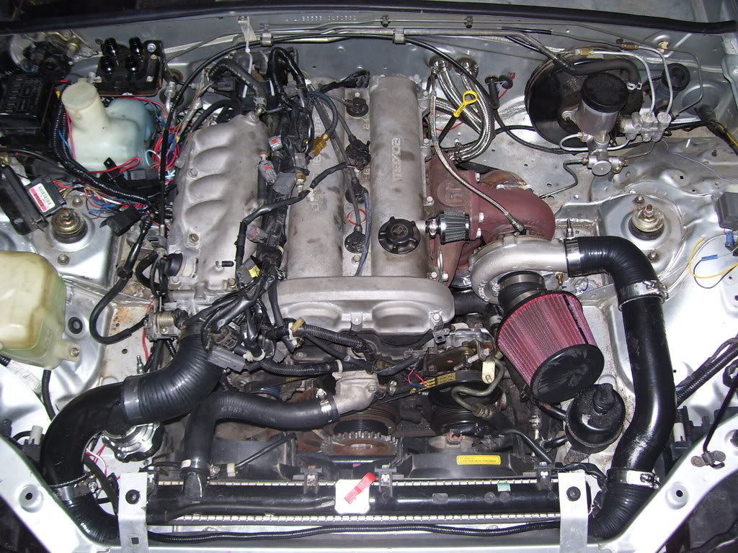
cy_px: 276
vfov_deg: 39.7
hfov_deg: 51.4
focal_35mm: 36
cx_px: 369
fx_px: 768
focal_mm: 6
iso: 80
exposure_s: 1/60
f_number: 2.7
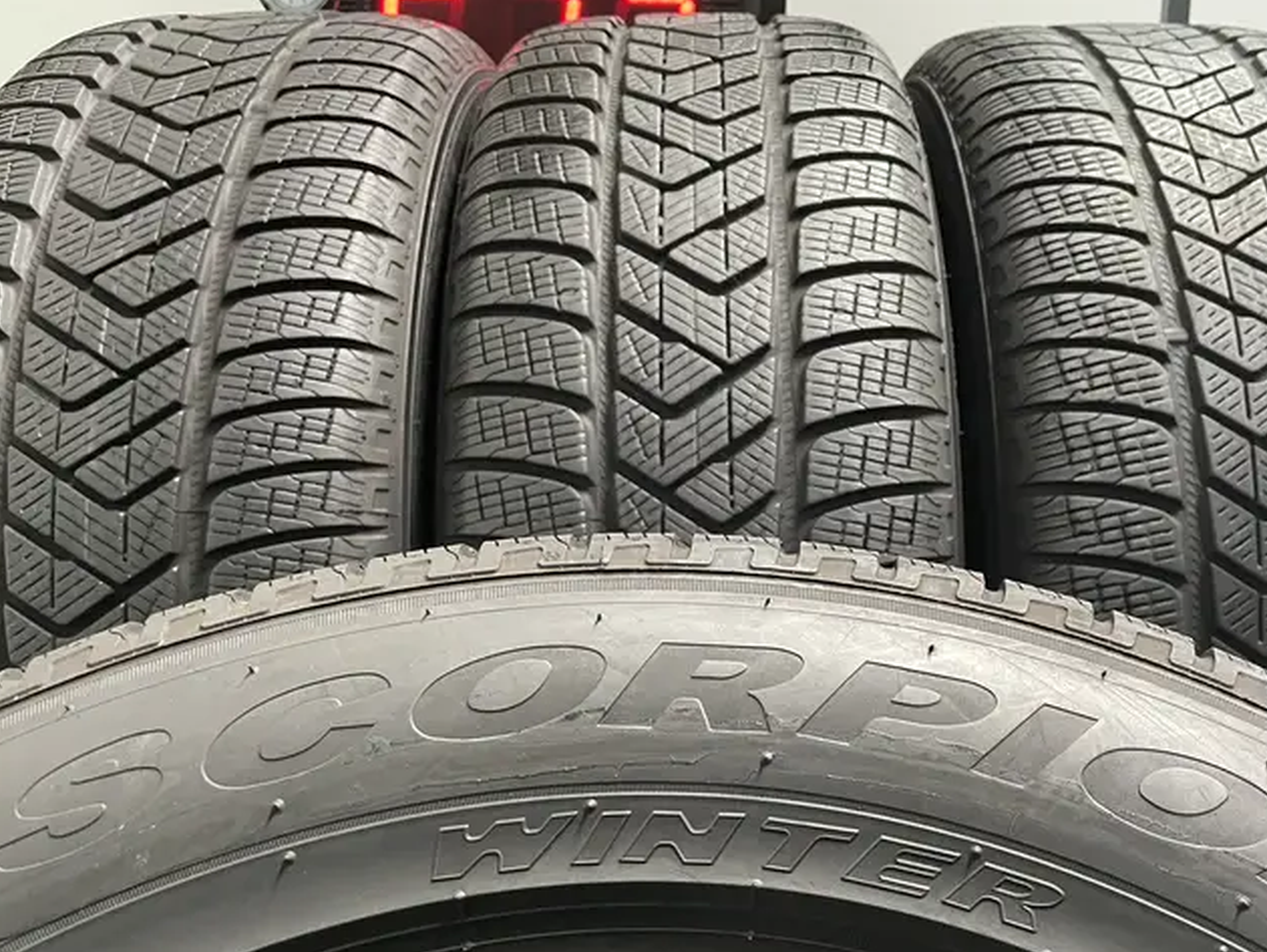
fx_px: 1208
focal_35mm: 33
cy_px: 551
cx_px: 750
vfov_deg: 42.8
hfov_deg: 55.0
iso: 400
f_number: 1.6
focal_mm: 4.2
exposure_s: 1/60
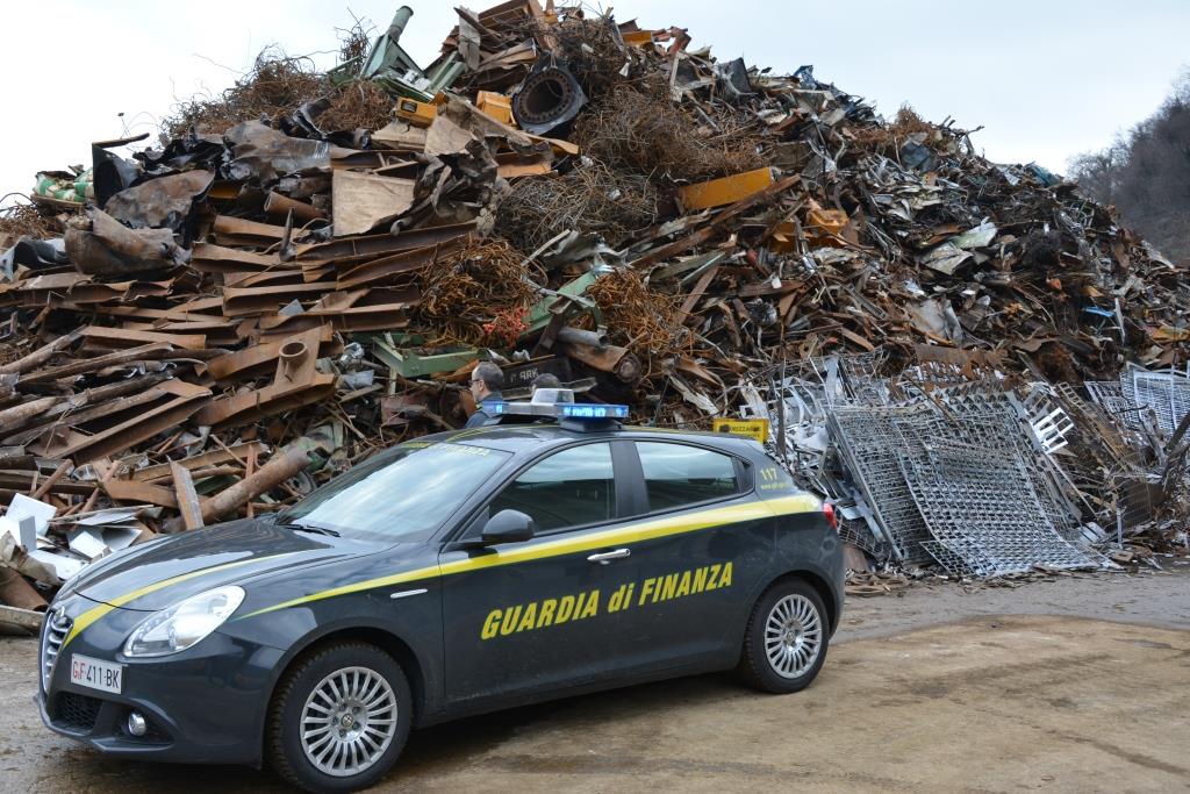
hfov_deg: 51.3
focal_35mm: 38
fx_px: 1240
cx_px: 595
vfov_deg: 35.5
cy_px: 397
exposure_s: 1/160
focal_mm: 25
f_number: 6.3
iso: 200
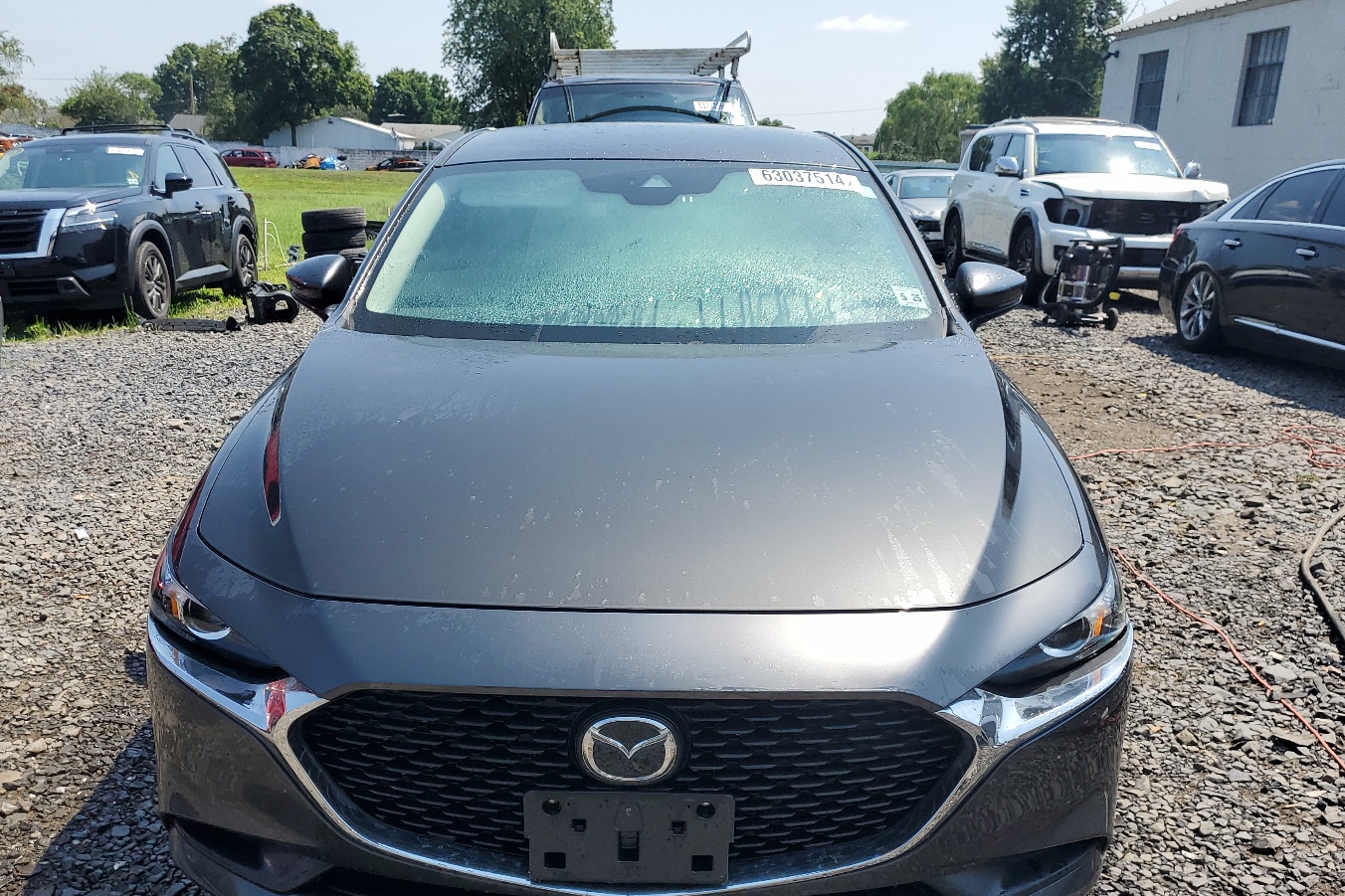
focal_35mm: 32
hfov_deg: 58.7
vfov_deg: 40.7
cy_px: 585
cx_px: 631
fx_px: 1195
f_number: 1.5
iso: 50
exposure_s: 1/2500
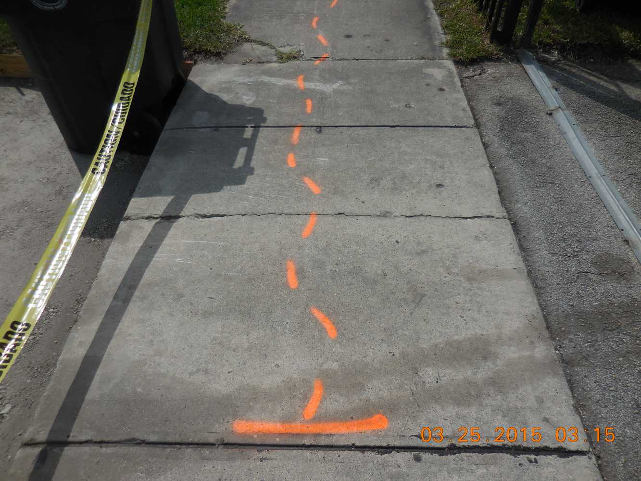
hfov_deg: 69.4
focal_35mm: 25
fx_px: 463
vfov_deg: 54.9
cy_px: 240
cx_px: 320
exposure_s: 1/1250
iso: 125
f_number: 6.6
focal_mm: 4.5
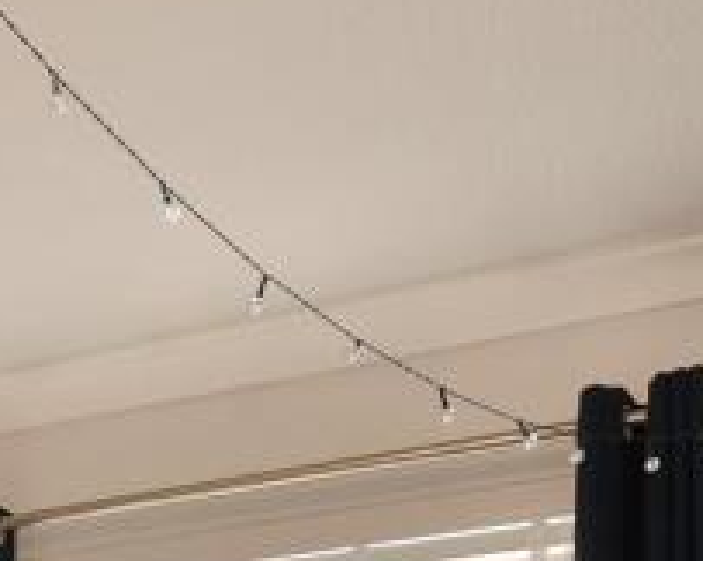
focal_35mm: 71
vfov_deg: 17.3
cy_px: 1023
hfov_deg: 24.9
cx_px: -69
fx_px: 1476
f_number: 8
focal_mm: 10
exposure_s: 1
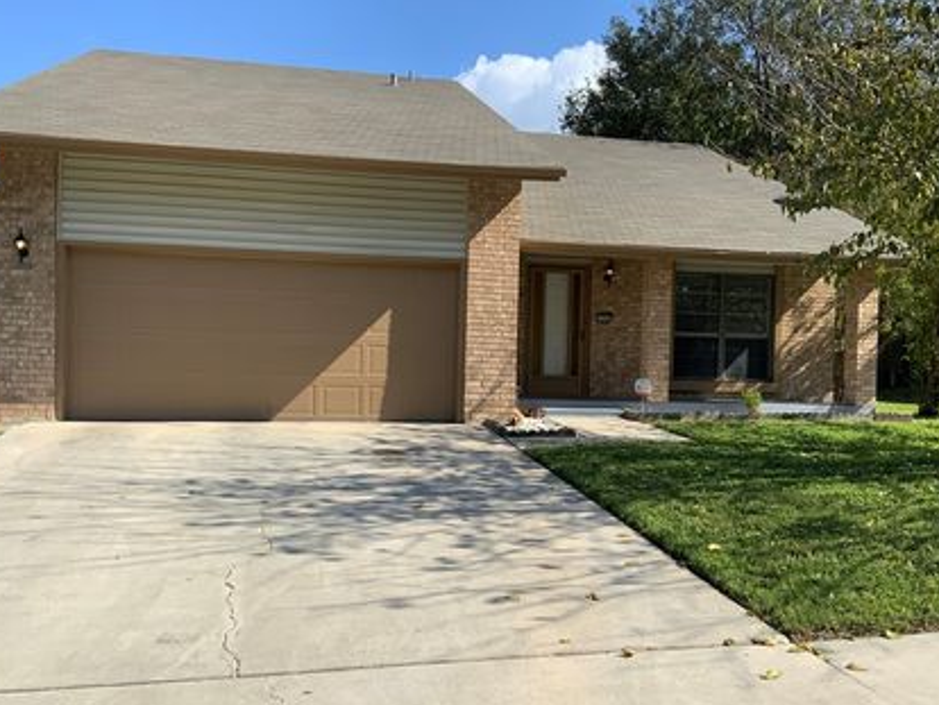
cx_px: 499
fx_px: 950
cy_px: 387
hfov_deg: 52.6
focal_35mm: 35
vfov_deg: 40.7
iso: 16
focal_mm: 3
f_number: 1.8
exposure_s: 1/1848
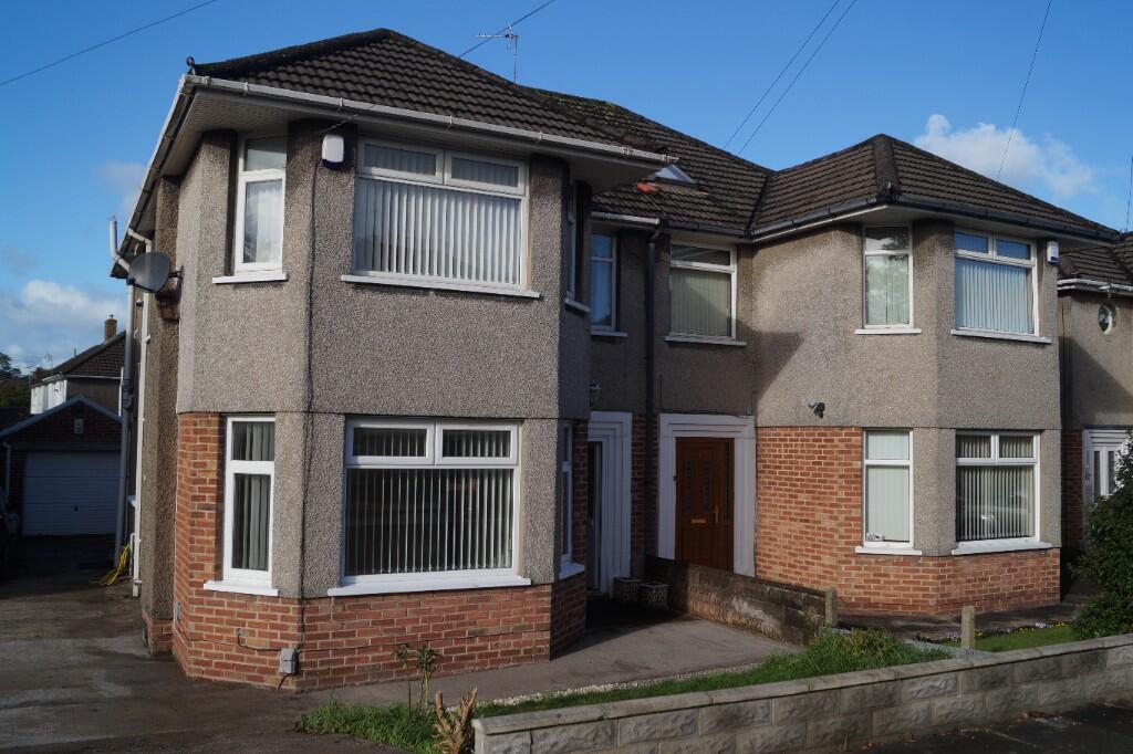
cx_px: 566
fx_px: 944
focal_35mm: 30
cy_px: 377
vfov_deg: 43.6
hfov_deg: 61.9
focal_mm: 20
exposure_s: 1/1000
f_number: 4.5
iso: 100
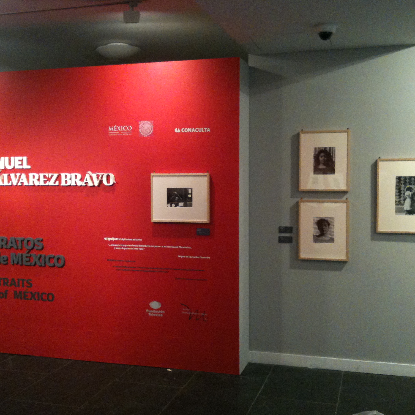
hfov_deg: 40.0
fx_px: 570
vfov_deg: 40.0
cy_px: 209
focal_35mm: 42
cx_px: 185
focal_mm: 3.85
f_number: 2.8
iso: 200
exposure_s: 1/15
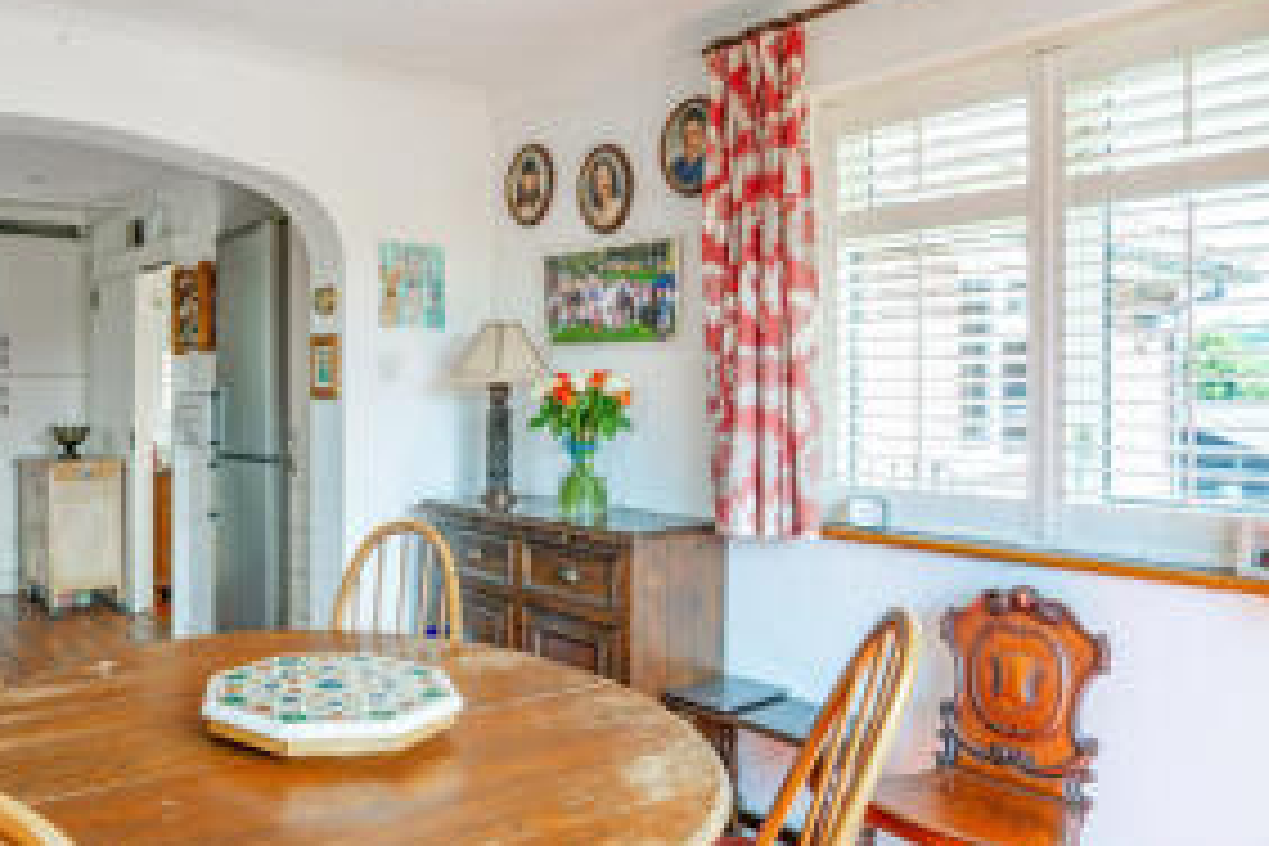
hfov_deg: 64.6
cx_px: 369
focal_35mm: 27
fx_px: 952
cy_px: 398
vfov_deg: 47.9
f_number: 10
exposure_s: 1/13
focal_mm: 16
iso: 100
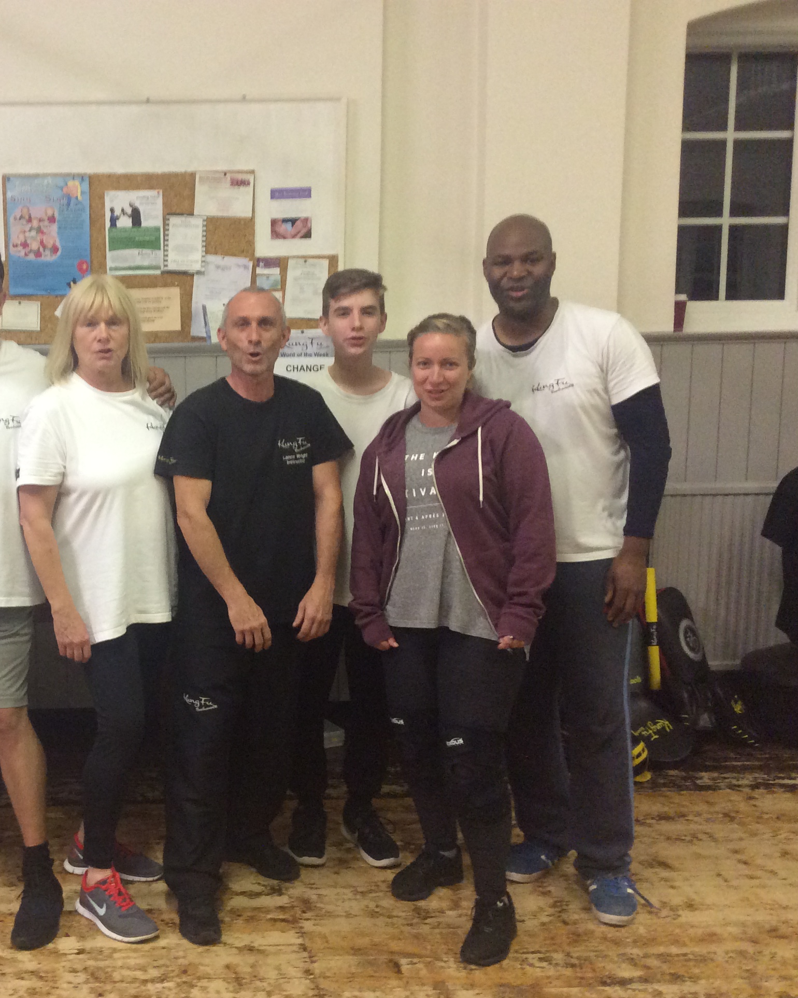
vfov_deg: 43.8
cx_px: 133
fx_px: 1240
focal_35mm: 42
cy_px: 501
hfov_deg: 34.3
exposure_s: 1/25
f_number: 2.4
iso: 160
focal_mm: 3.3
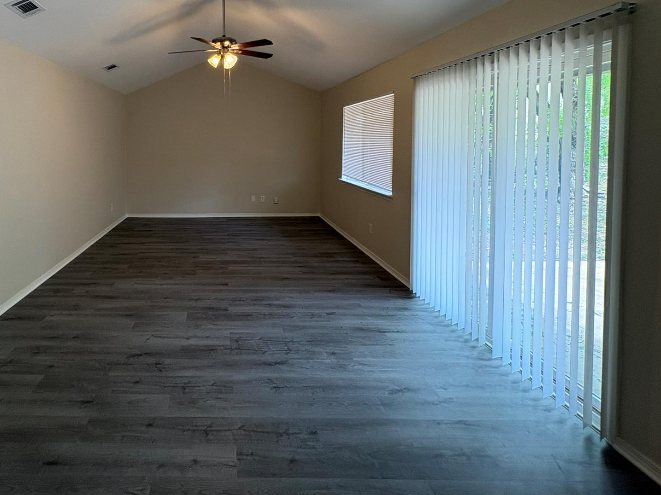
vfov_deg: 63.7
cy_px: 153
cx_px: 217
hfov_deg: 78.9
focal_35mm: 20
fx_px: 382
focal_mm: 2.22
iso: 250
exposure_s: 1/120
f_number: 2.2
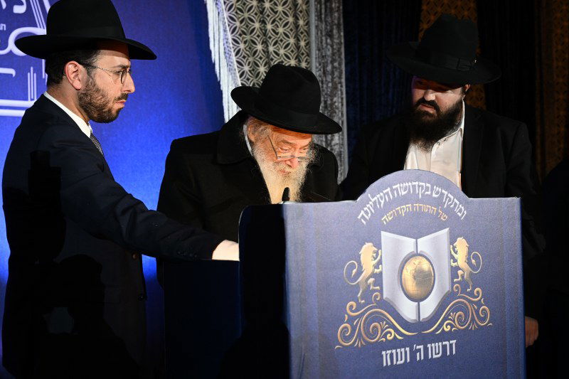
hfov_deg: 38.2
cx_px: 284
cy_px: 190
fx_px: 822
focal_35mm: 52
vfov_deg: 26.0
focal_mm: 52
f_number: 5.6
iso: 1250
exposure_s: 1/125
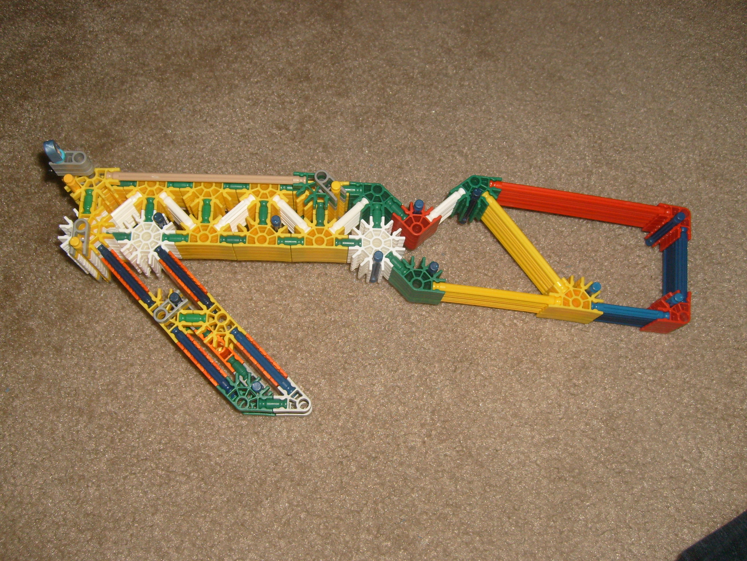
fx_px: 755
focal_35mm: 35
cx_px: 374
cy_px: 280
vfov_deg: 40.7
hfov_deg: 52.6
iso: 100
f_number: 2.8
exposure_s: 1/45
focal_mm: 5.8
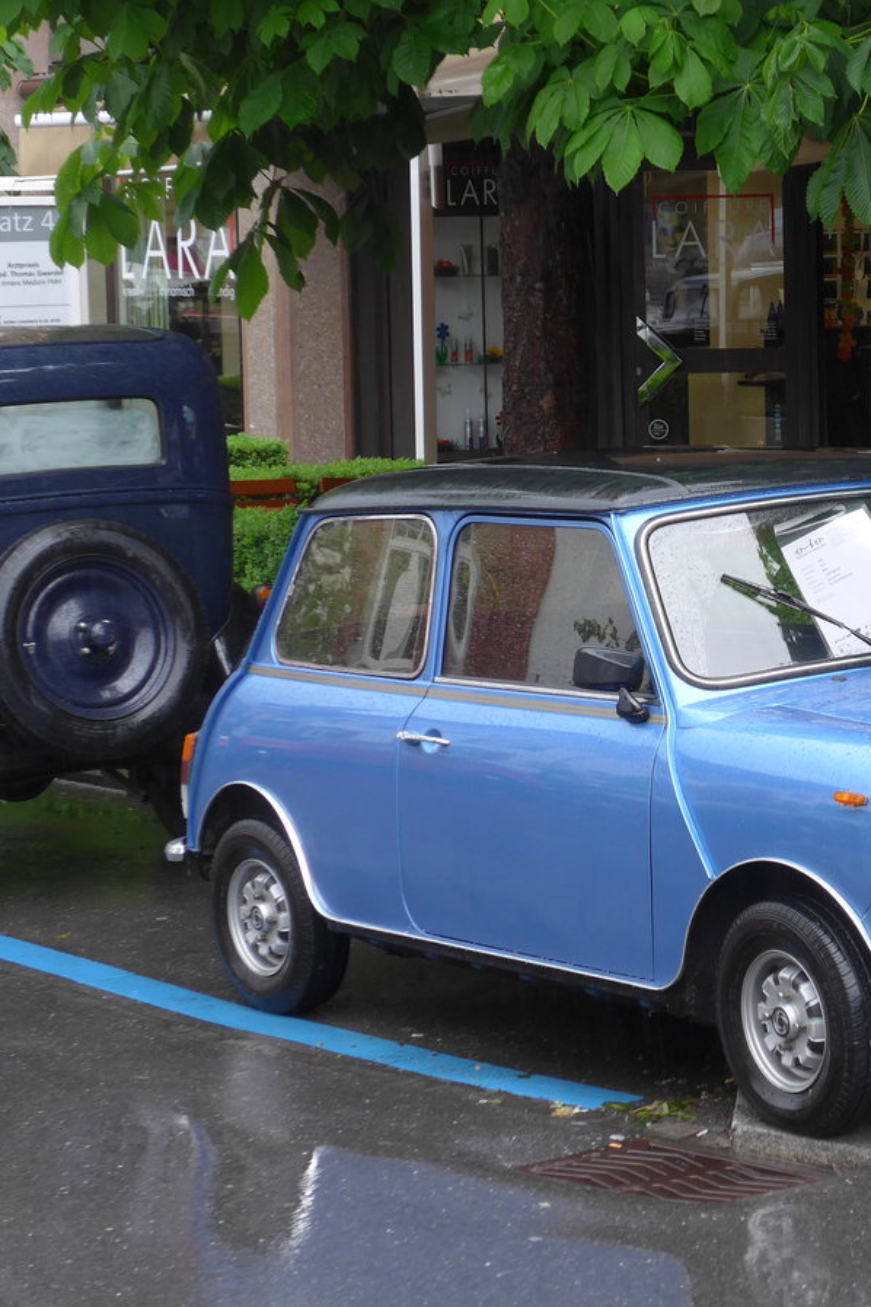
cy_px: 654
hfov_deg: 13.2
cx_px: 827
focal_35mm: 103
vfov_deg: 19.8
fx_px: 3738
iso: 160
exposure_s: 1/80
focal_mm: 15
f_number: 4.2
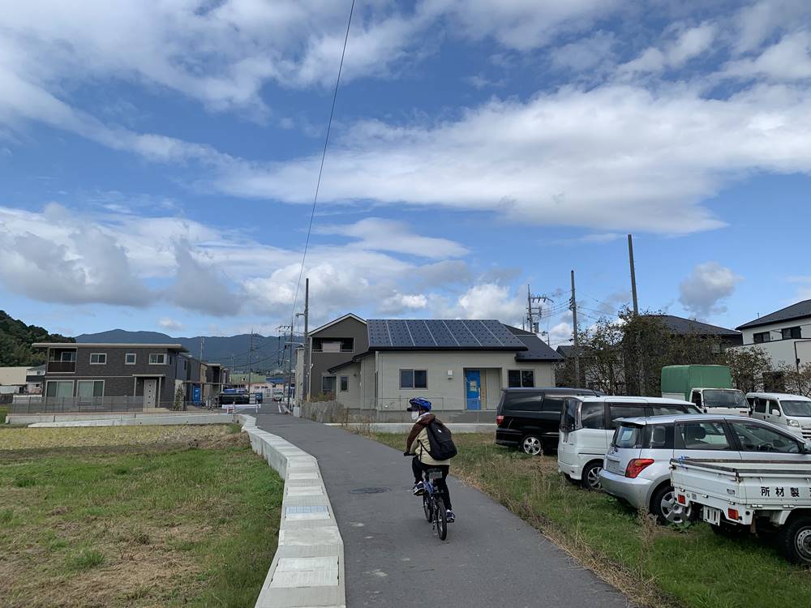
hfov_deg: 67.3
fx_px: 609
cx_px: 406
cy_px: 304
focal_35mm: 26
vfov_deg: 53.1
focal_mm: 4.25
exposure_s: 1/2257
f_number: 1.8
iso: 25
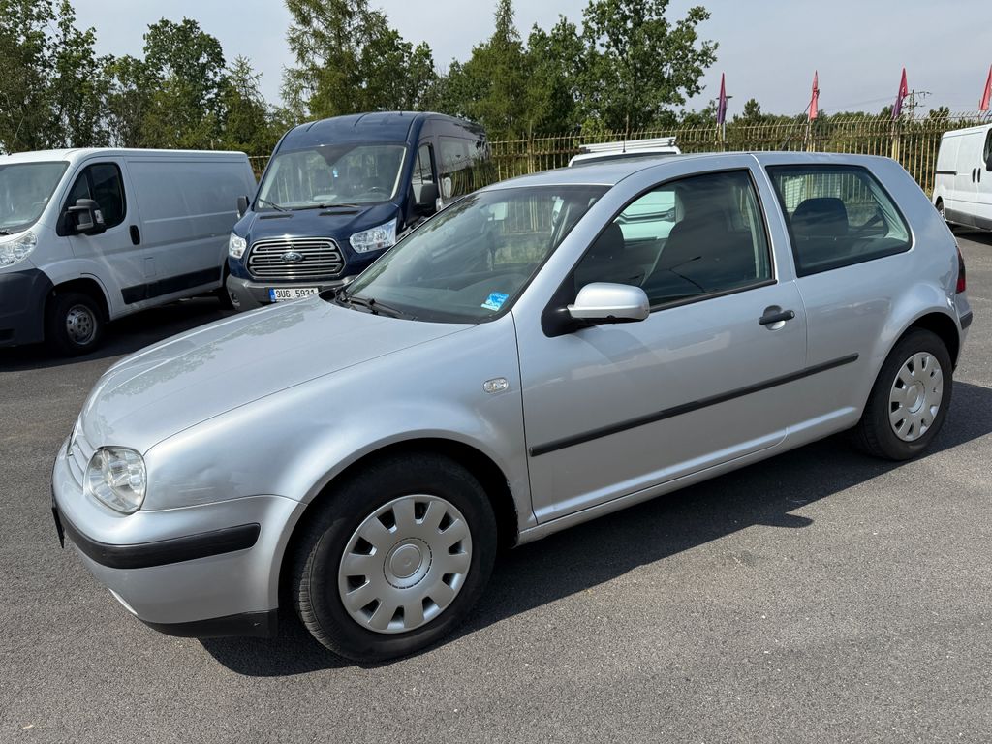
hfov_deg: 71.6
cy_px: 372
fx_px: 688
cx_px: 496
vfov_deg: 56.8
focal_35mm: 24
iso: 80
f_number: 1.78
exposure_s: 1/5319
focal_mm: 6.76
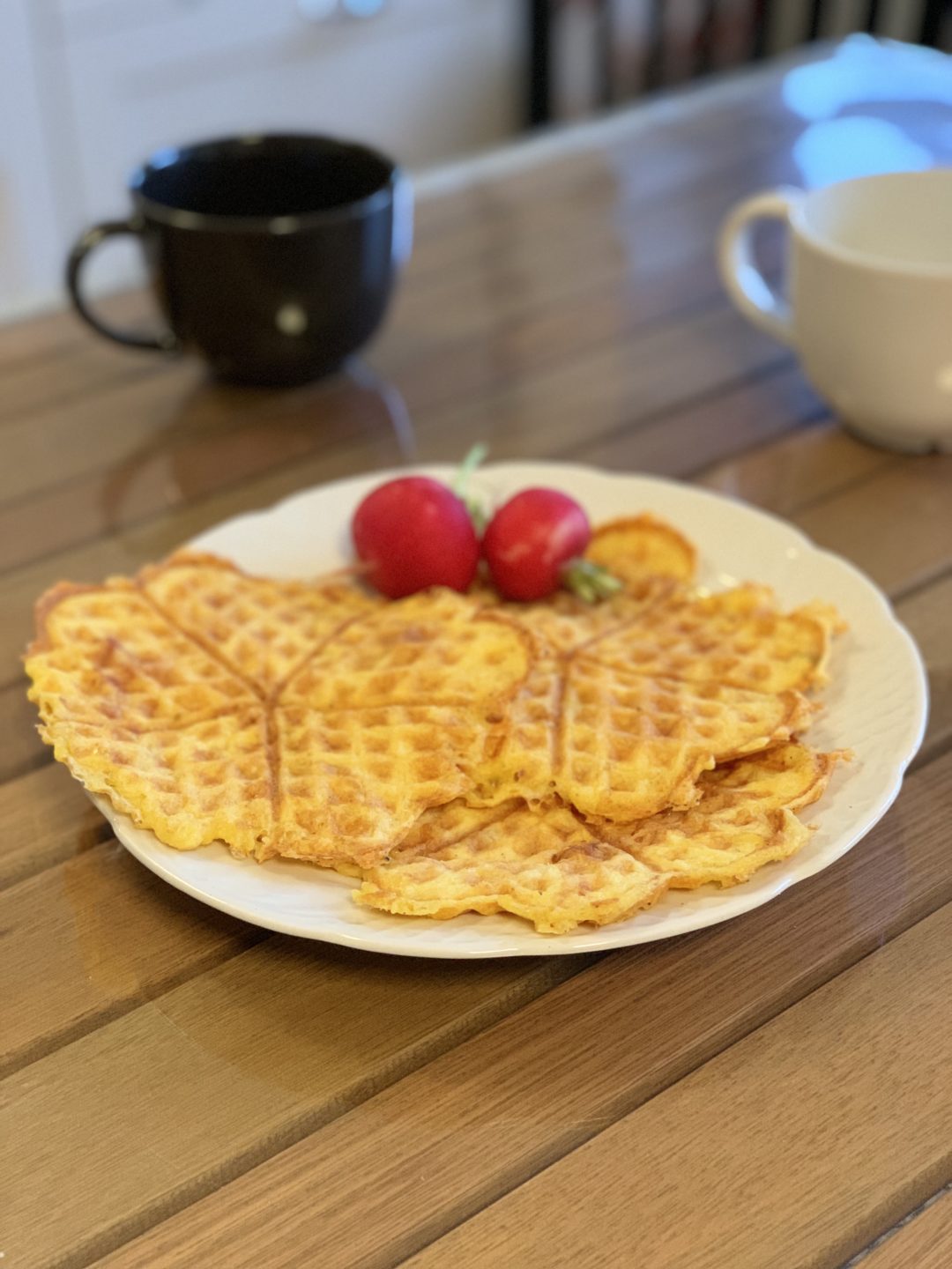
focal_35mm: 52
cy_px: 634
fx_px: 1907
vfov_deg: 36.8
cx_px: 476
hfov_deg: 28.0
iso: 250
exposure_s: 1/50
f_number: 2.4
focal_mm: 6
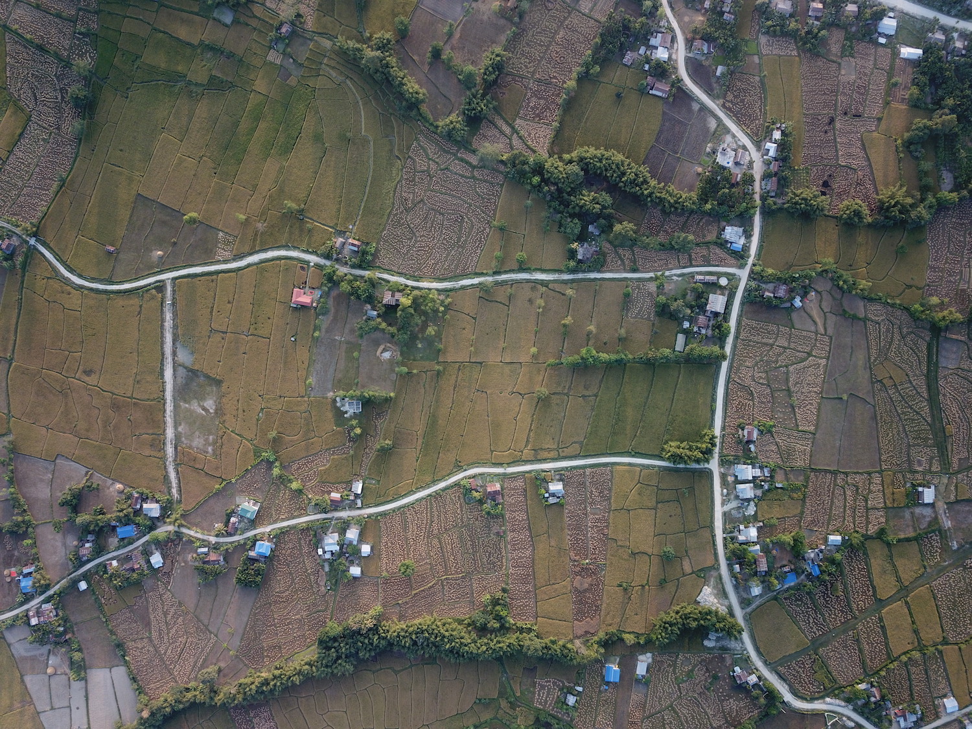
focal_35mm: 26
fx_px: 730
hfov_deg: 67.3
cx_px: 486
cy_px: 364
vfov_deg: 53.1
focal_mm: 4.73
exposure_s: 1/50
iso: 100
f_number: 2.2
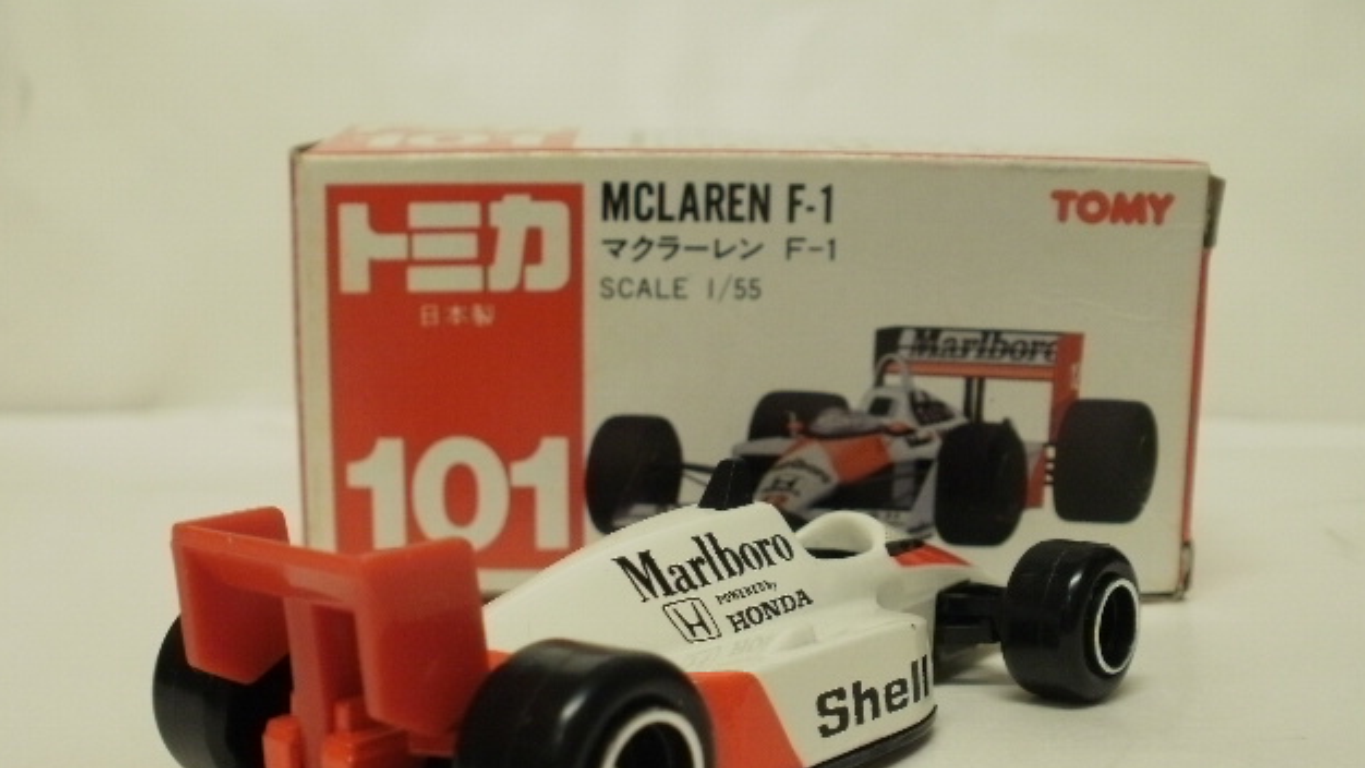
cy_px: 497
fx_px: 1773
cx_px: 674
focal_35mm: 49
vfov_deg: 24.3
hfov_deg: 42.1
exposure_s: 1/10
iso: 125
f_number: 4
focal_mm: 7.7
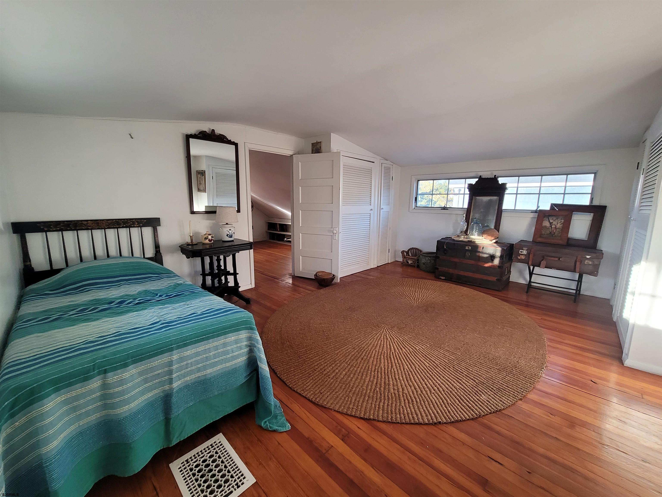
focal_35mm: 13
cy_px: 248
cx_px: 331
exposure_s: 1/60
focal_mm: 2.2
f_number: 2.2
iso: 160
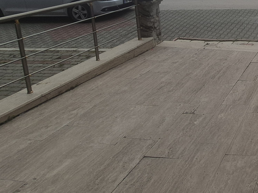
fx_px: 261
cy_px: -16
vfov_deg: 35.3
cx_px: 307
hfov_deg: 39.0
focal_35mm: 35
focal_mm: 1.74
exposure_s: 1/2544
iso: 50
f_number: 2.2
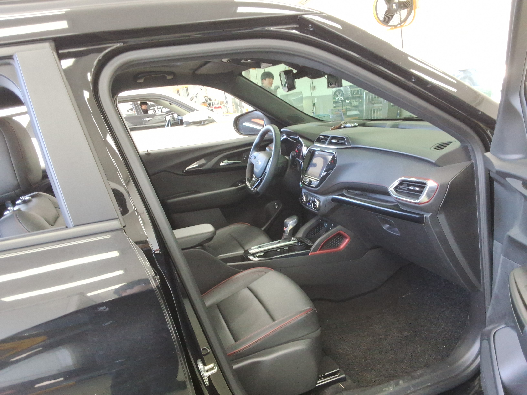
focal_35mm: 28
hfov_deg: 63.4
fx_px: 426
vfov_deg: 49.7
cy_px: 198
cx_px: 264
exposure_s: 1/40
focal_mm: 2.91
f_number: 1.9
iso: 91
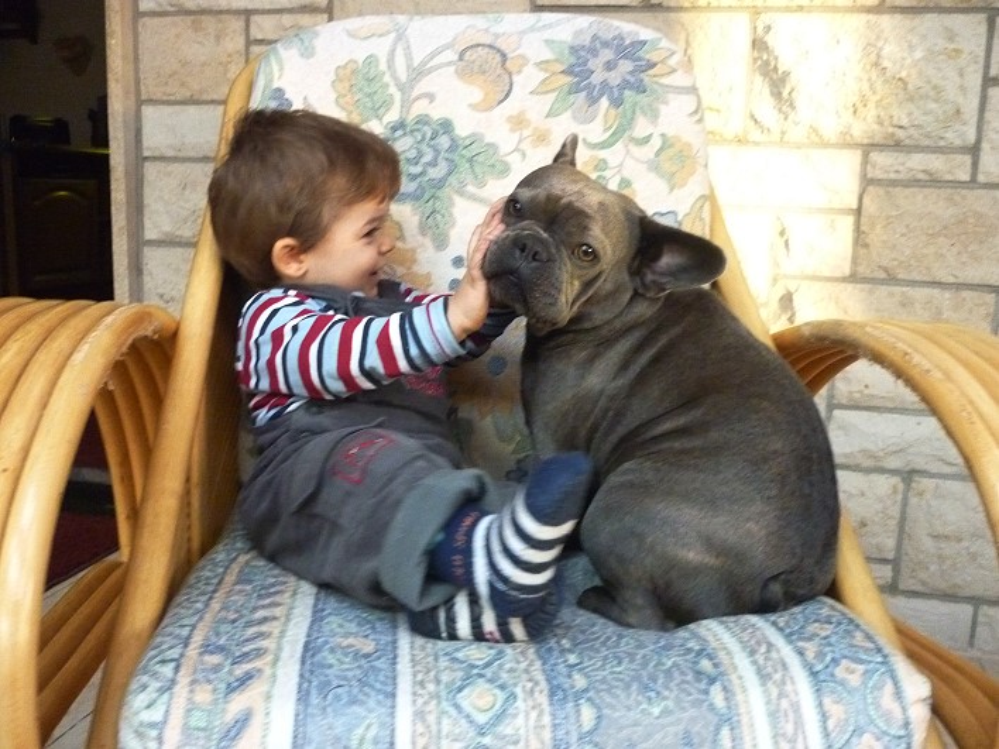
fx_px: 952
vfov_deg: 42.9
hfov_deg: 55.4
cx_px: 500
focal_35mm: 33
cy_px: 374
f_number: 2.8
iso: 800
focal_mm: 5.5
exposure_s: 1/60
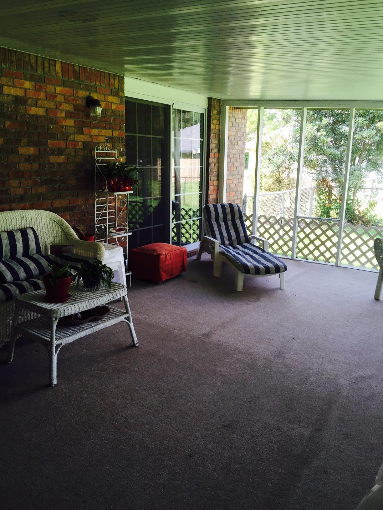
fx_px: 428
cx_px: 192
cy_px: 255
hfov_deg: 48.2
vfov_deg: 61.7
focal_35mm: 29
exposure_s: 1/120
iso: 50
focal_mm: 4.15
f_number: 2.2
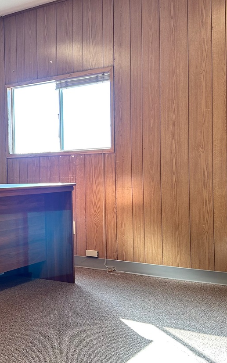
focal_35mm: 48
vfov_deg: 41.8
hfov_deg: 26.4
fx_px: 475
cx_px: 47
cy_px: 184
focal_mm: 5.7
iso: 100
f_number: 1.5
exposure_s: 1/120
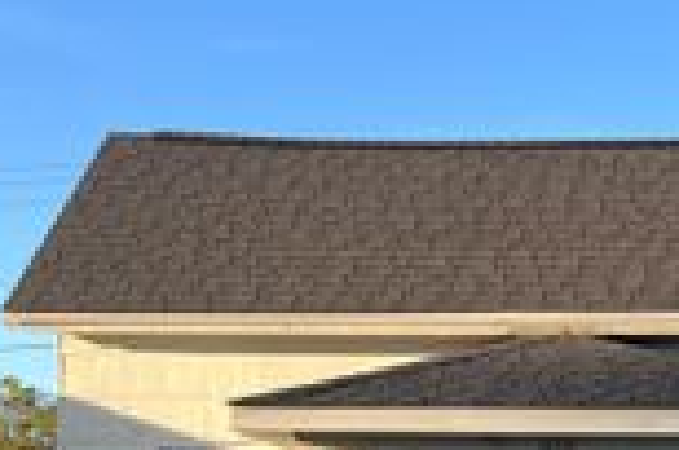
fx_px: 1656
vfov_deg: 14.9
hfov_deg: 22.9
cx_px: 534
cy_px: 562
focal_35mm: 88
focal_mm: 5.7
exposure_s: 1/853
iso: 50
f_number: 1.5
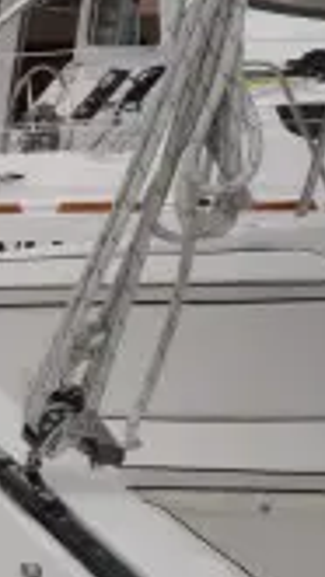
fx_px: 933
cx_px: -741
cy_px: 257
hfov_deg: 10.4
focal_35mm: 61
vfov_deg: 34.3
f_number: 9
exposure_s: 1/320
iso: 200
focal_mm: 10
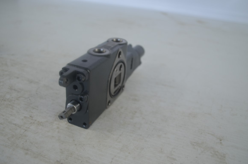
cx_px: 124
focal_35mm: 33
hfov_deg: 57.3
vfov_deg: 39.8
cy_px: 82
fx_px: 227
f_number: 4.5
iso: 400
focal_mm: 22
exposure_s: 1/80
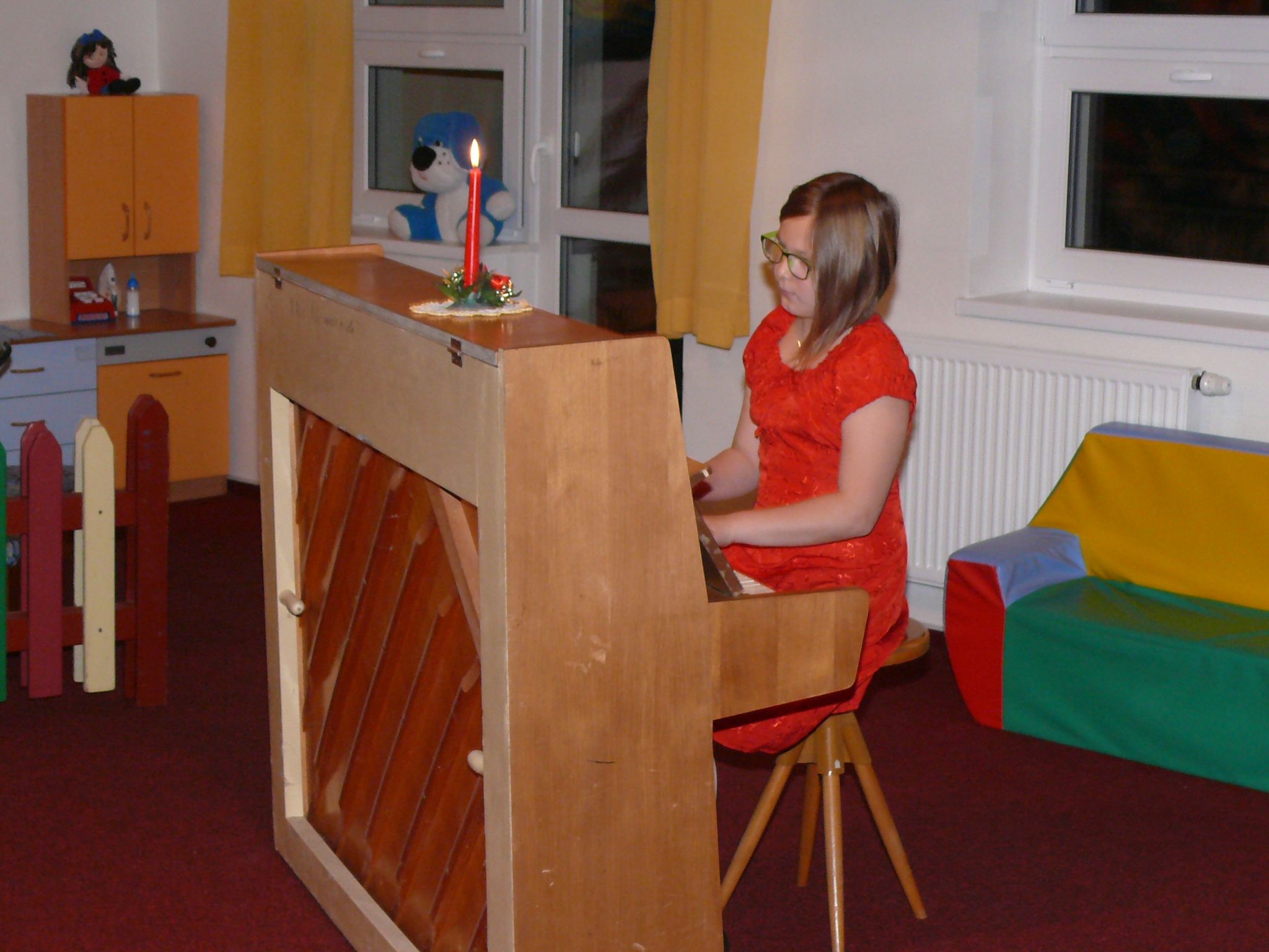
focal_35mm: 74
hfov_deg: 26.3
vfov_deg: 19.9
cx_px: 634
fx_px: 2713
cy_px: 476
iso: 200
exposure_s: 1/30
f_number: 3.2
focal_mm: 11.2
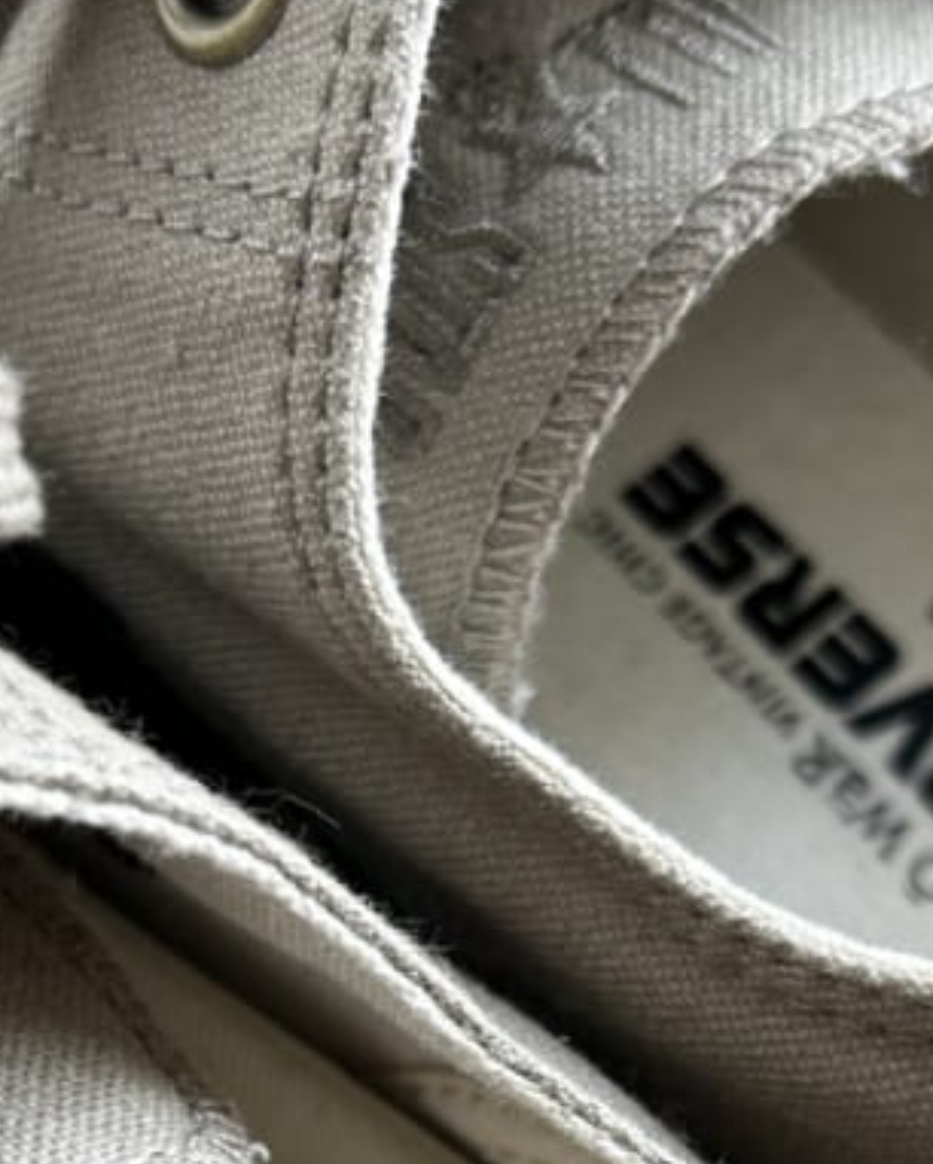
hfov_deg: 22.5
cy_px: 1079
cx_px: 515
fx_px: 2345
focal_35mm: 68
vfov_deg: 26.8
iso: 50
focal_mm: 5.7
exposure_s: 1/121
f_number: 1.5
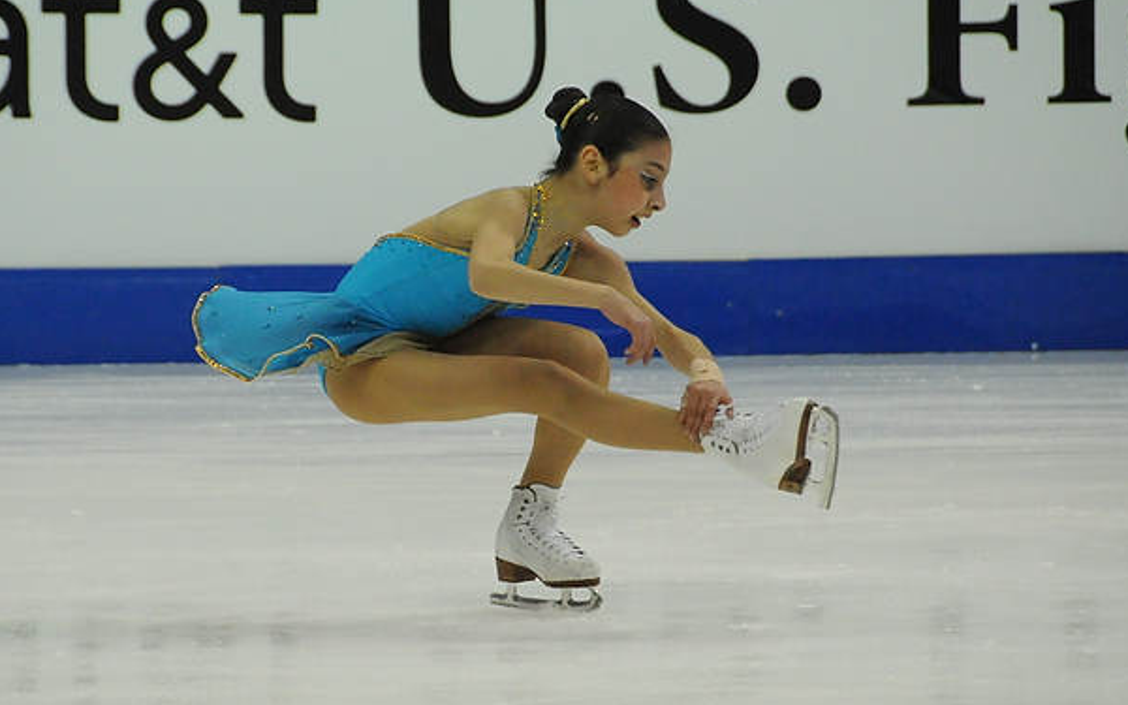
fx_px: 12512
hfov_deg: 5.2
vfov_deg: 3.2
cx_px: 493
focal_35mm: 407
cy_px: 354
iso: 3200
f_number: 5.6
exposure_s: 1/1250
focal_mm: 200
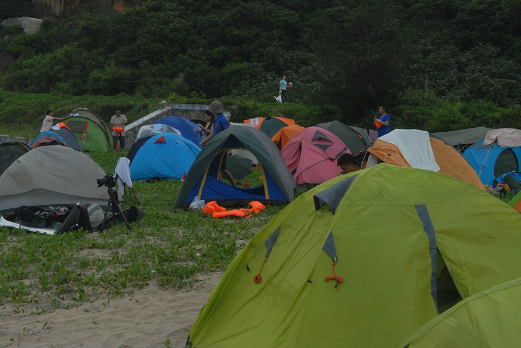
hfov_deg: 34.7
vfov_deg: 23.6
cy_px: 165
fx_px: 834
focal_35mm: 58
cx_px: 266
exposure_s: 1/500
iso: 400
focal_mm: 35
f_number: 11
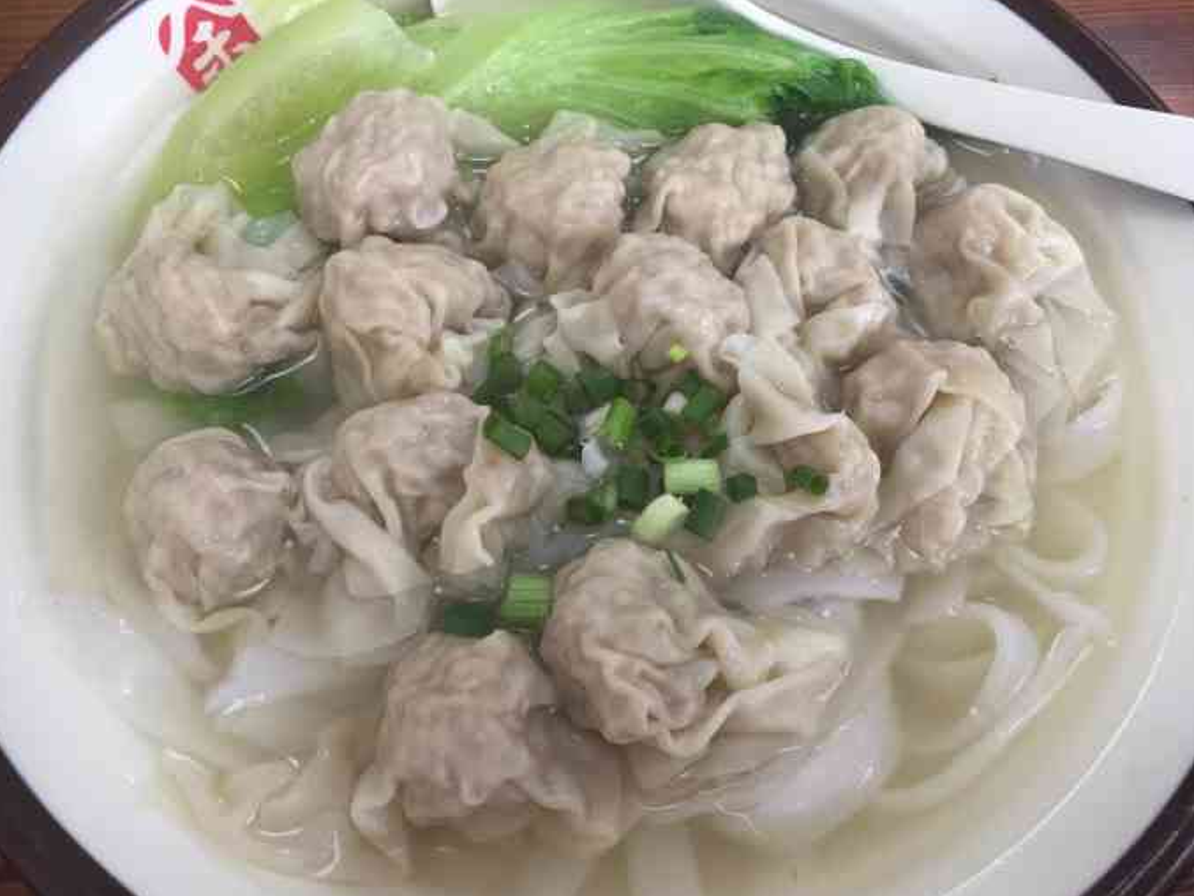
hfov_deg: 59.9
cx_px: 582
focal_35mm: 30
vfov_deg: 46.8
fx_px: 1035
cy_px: 447
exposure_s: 1/33
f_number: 2.2
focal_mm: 4.15
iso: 25
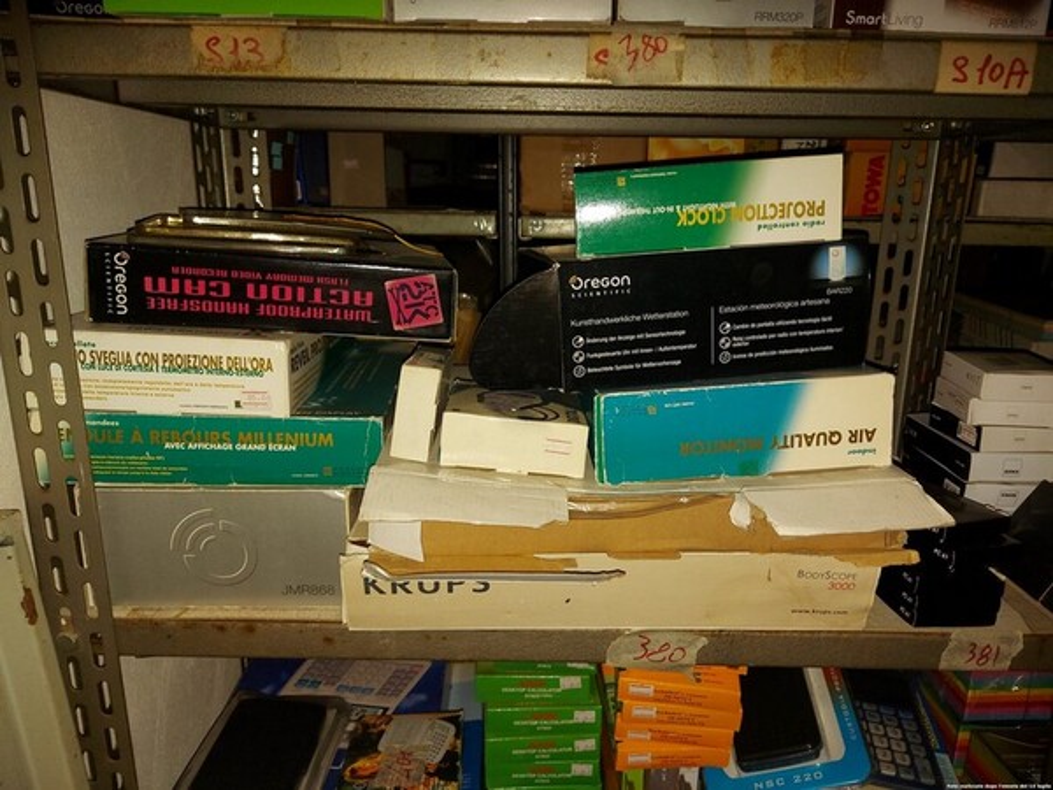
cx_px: 526
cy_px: 395
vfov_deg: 56.8
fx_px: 730
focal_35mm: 24
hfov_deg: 71.6
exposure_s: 1/50
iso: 125
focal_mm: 5.23
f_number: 1.8
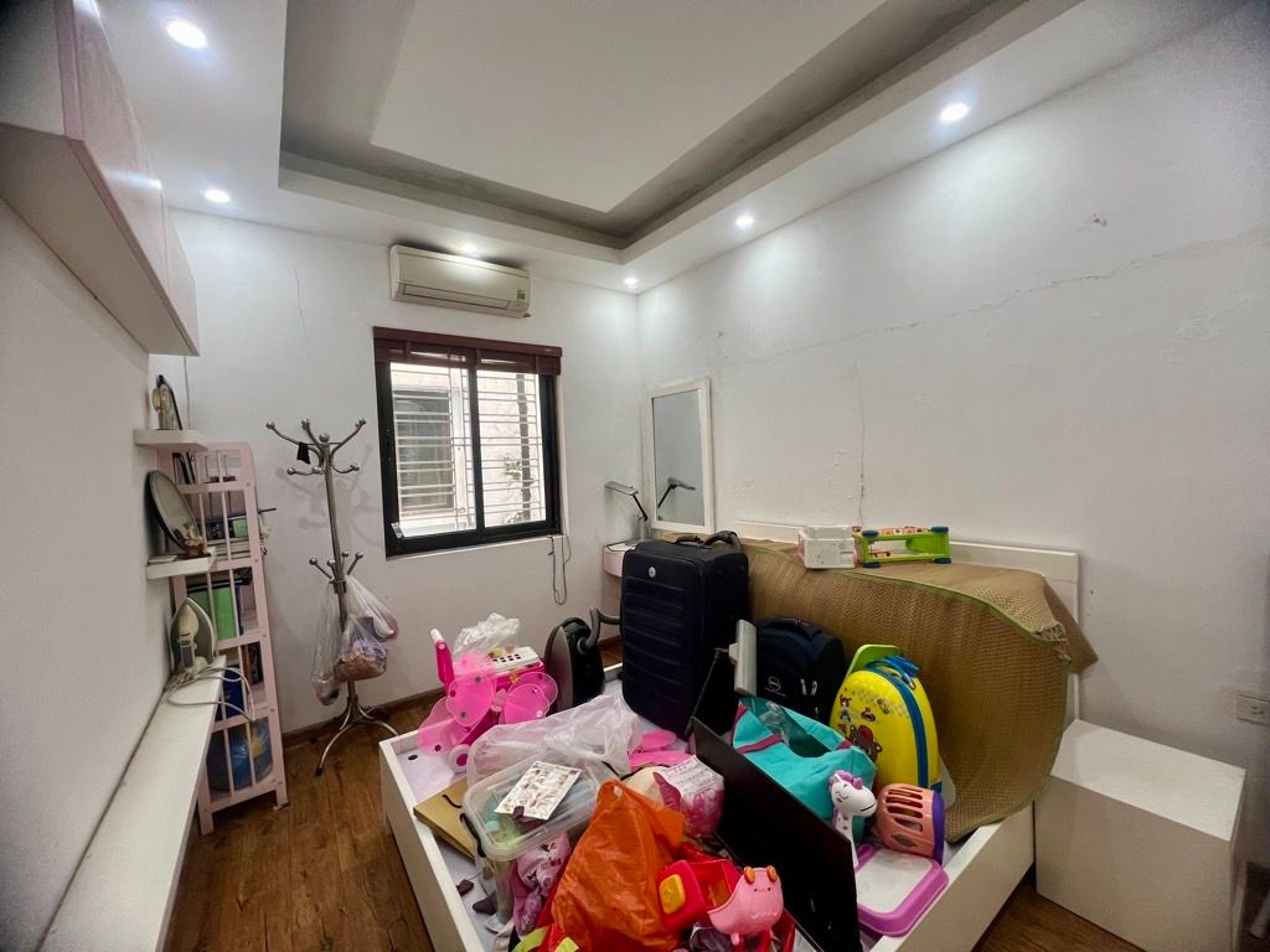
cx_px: 635
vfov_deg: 89.9
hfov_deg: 106.2
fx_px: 477
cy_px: 476
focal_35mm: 13
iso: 160
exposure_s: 1/100
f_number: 1.8
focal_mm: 1.57
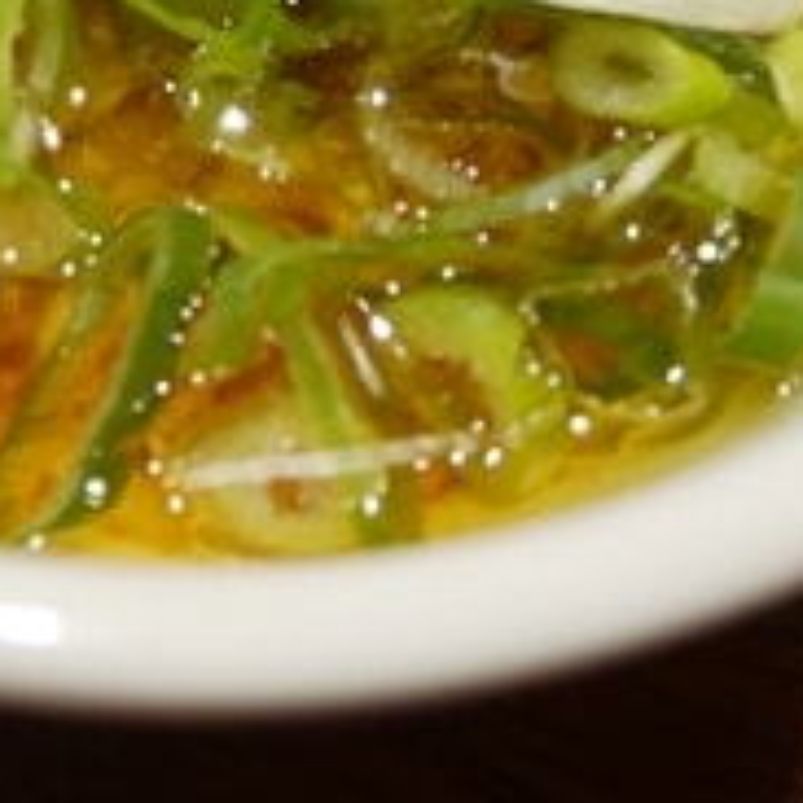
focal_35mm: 116
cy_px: -241
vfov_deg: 14.4
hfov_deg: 15.0
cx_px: 184
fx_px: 3044
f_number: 4.2
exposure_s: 1/60
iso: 800
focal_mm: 18
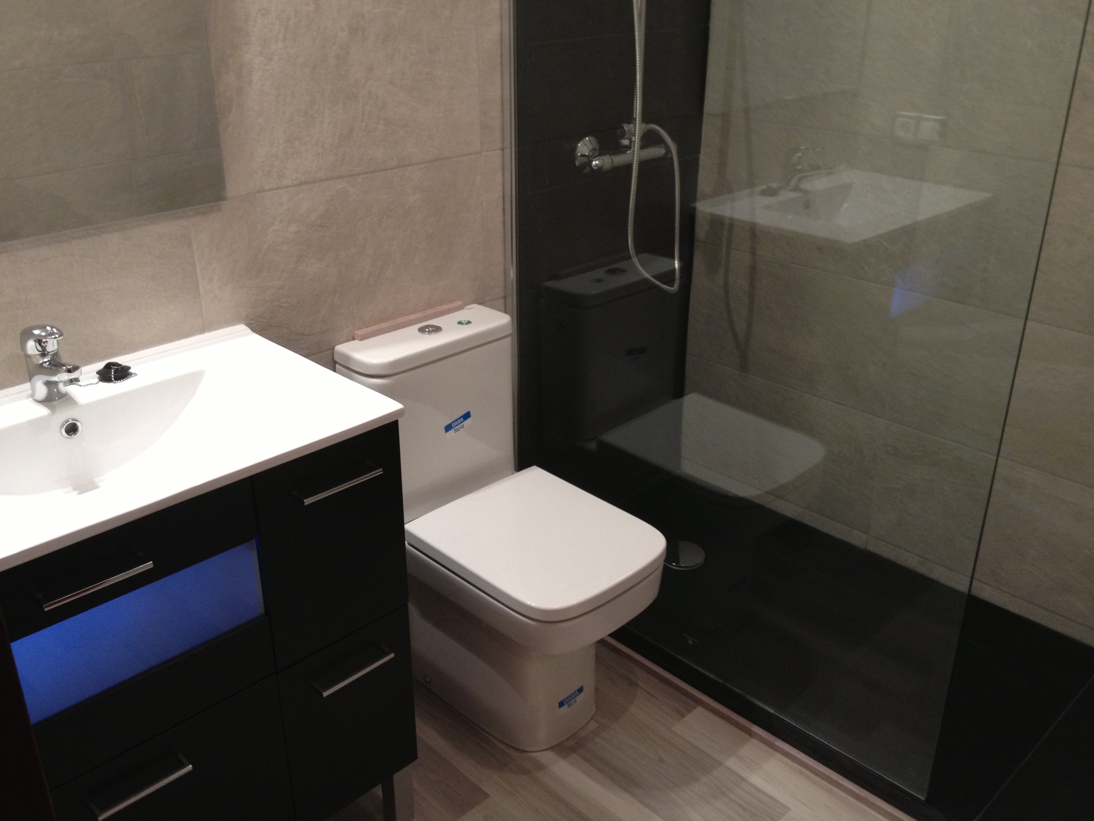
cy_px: 410
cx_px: 547
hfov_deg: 52.6
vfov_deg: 40.7
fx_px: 1106
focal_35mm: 35
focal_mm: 4.28
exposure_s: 1/20
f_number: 2.4
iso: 125
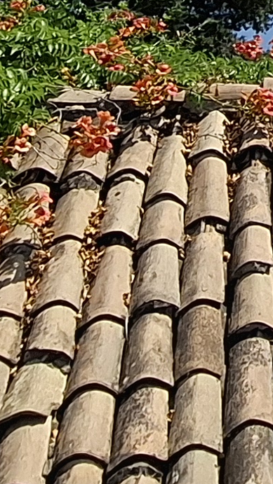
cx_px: 557
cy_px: -204
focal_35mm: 82
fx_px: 1055
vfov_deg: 22.2
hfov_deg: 12.8
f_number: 2.2
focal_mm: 1.74
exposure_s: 1/1431
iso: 40
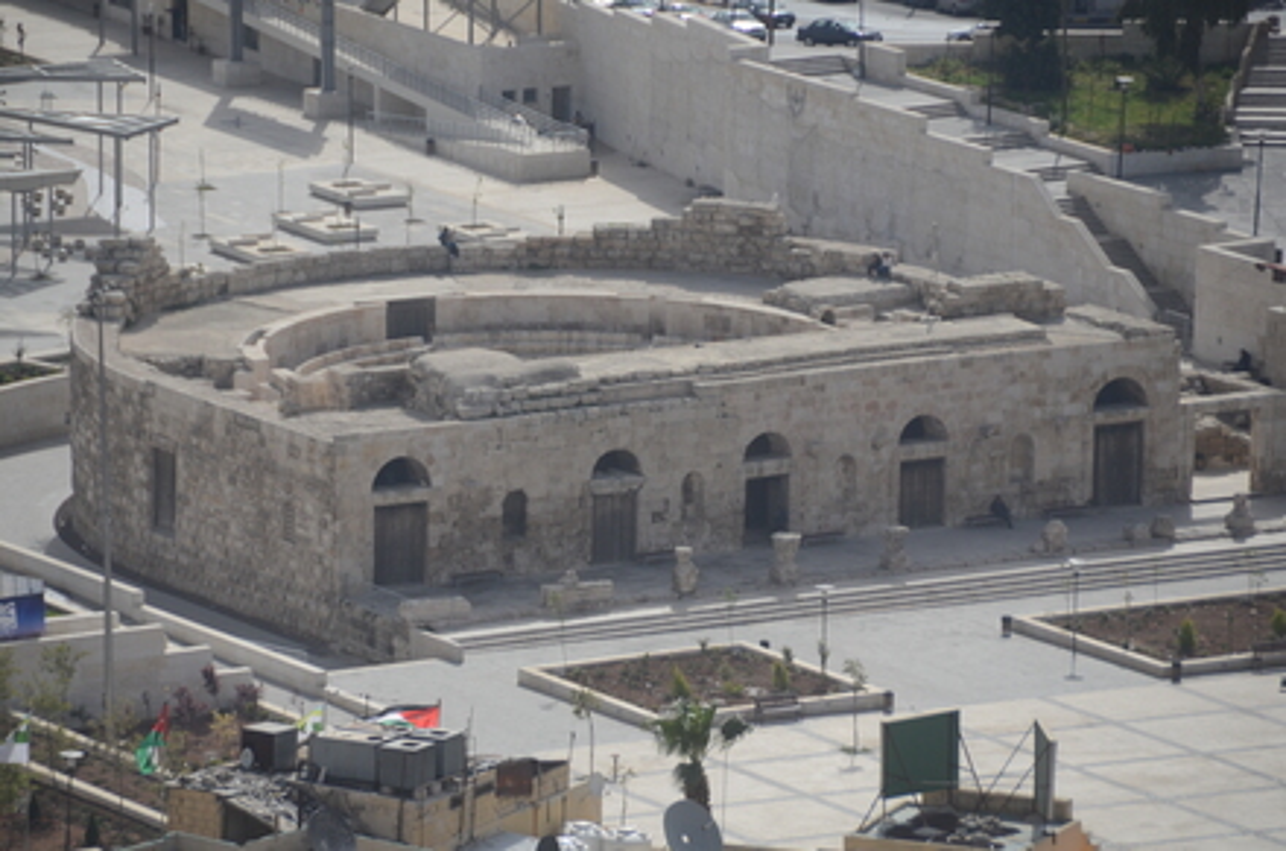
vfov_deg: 4.6
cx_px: 643
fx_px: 10690
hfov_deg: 6.9
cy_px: 426
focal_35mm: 300
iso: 400
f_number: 6.3
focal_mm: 200
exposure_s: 1/2500
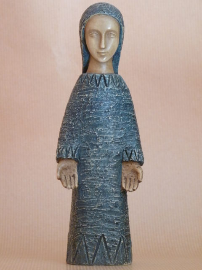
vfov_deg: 13.2
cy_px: 135
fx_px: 1167
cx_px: 101
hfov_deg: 9.9
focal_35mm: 150
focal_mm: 26.7
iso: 400
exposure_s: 1/15
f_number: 3.7
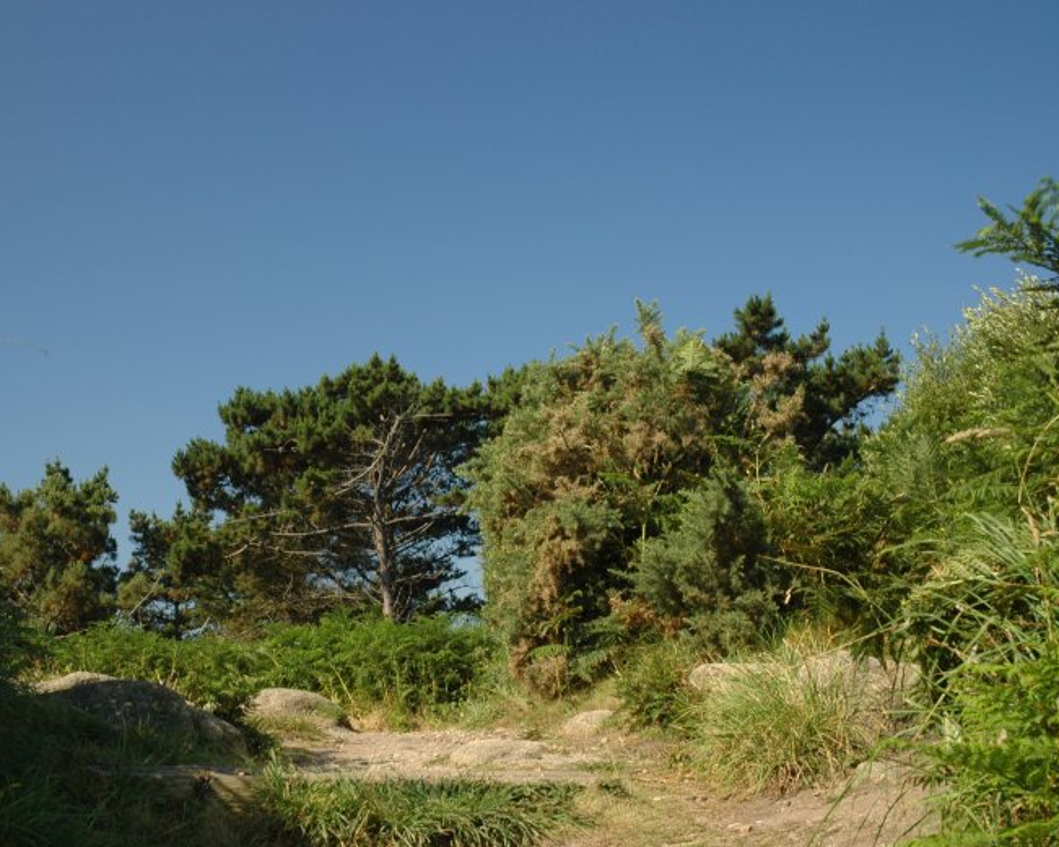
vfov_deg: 28.3
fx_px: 1679
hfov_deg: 34.9
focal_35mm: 54
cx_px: 420
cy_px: 428
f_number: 11
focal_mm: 31
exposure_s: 1/30
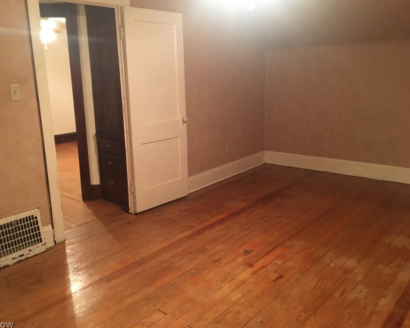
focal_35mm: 31
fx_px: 376
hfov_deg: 57.1
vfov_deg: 47.1
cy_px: 163
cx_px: 193
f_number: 2.2
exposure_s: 1/4
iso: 64
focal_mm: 4.15
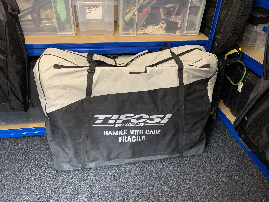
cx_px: 134
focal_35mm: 26
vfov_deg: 53.1
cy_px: 101
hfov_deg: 67.3
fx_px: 202
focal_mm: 4.25
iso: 320
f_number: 1.8
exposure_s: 1/50
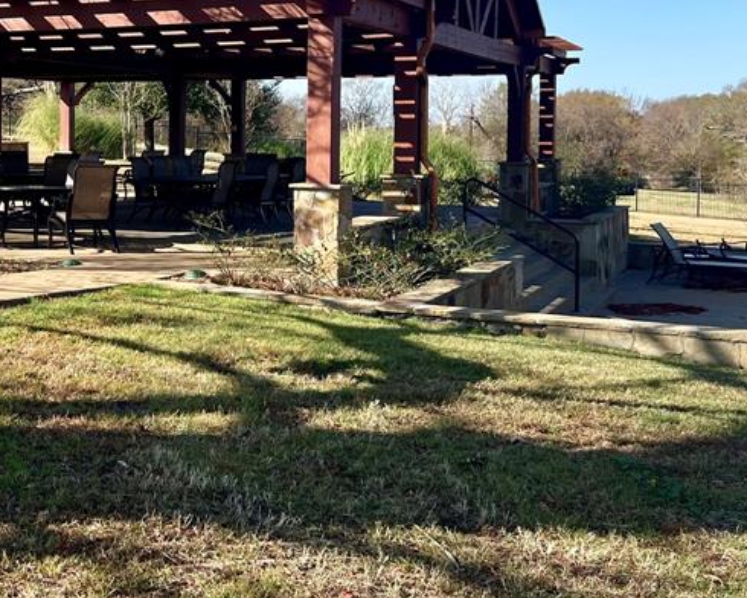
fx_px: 1172
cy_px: 156
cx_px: 99
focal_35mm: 53
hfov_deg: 33.8
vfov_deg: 28.2
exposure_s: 1/2404
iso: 50
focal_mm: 5.7
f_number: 1.5
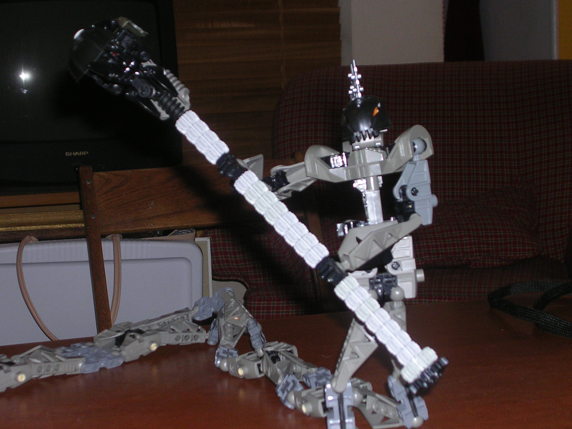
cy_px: 221
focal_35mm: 96
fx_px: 1586
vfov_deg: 15.4
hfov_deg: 20.4
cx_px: 279
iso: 76
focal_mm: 13
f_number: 4.1
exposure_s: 1/60.1
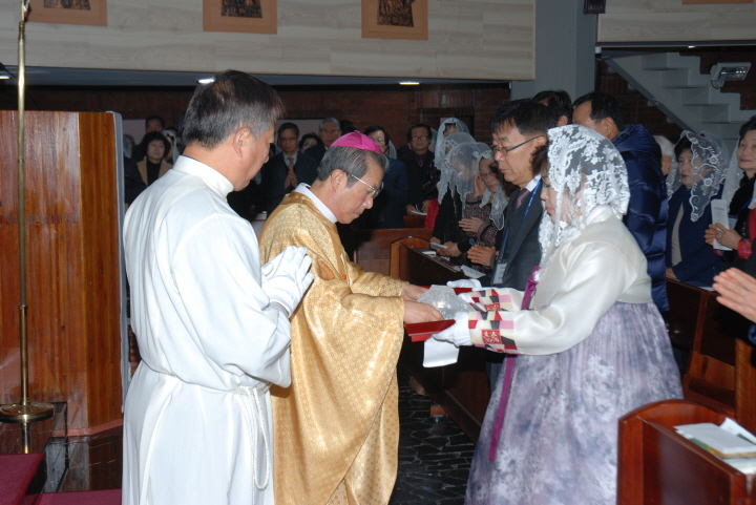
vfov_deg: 25.8
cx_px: 378
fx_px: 1103
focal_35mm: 52
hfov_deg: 37.8
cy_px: 252
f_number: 5.6
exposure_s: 1/60
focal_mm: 35
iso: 200
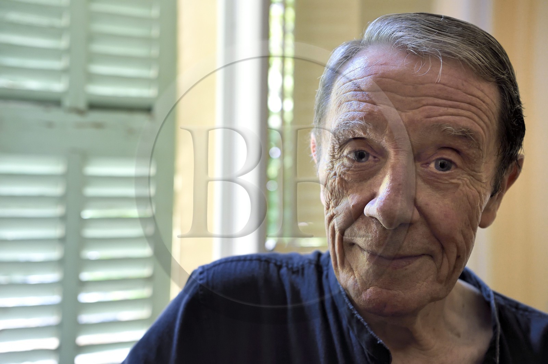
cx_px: 274
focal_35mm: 45
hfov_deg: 43.6
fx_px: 684
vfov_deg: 29.8
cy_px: 182
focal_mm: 45
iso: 1600
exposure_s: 1/60
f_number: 4.5
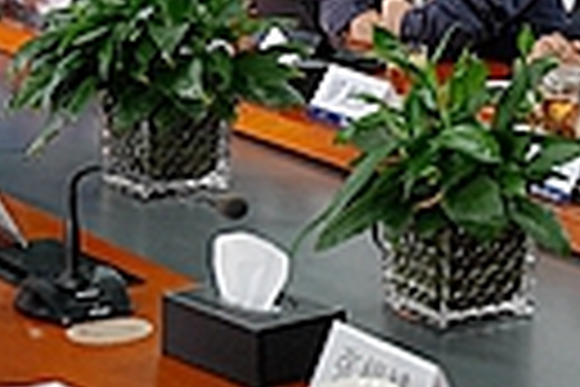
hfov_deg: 14.3
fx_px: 2143
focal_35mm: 133
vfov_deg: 10.2
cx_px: 899
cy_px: -22
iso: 1600
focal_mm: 38
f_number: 4
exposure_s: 1/160
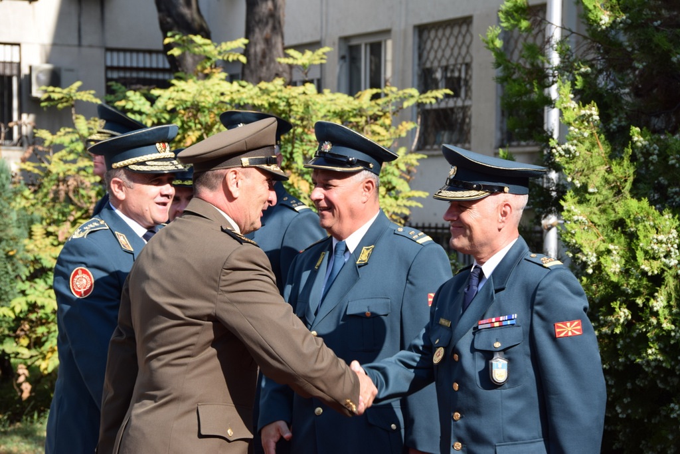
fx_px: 1983
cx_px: 340
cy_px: 227
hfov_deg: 19.5
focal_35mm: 105
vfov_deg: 13.0
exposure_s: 1/250
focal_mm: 70
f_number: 8
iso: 220
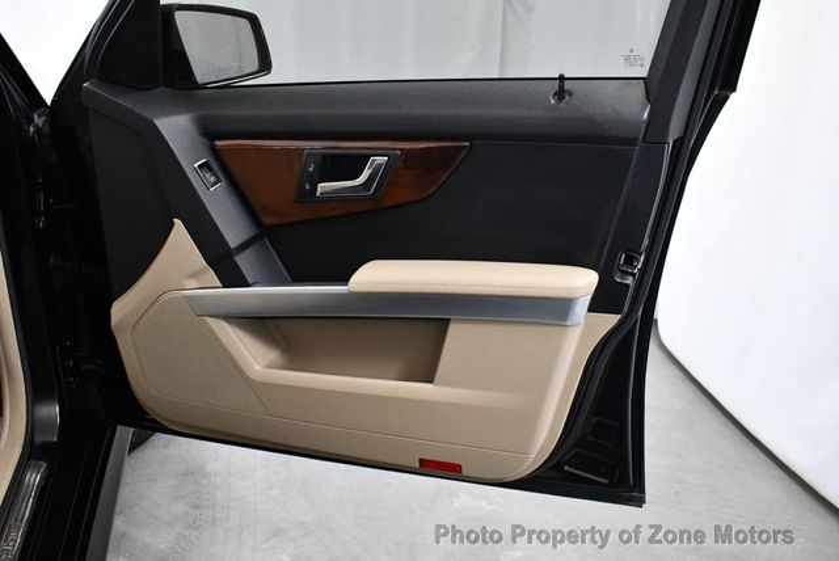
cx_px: 420
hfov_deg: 53.1
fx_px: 840
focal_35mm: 36
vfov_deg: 36.9
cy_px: 280
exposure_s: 1/125
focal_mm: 18
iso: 2500
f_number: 3.5
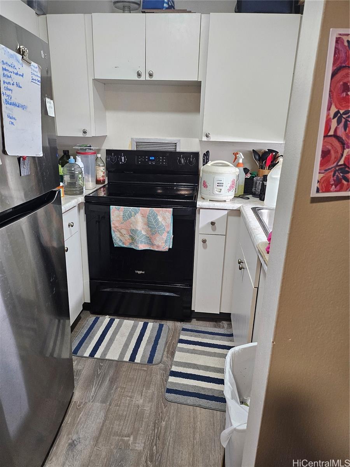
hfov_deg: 56.8
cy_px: 234
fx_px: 324
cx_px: 175
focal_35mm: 24
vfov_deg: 71.6
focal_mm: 5
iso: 320
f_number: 1.8
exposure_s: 1/120
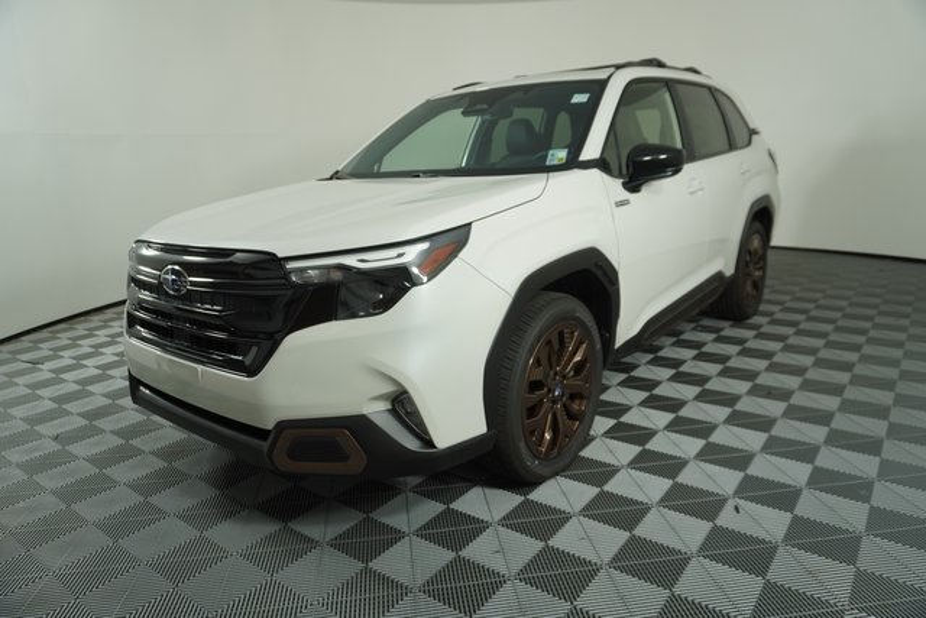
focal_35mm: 24
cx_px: 463
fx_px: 617
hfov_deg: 73.7
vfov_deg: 53.2
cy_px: 309
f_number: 4.5
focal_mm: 16
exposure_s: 1/160
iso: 200
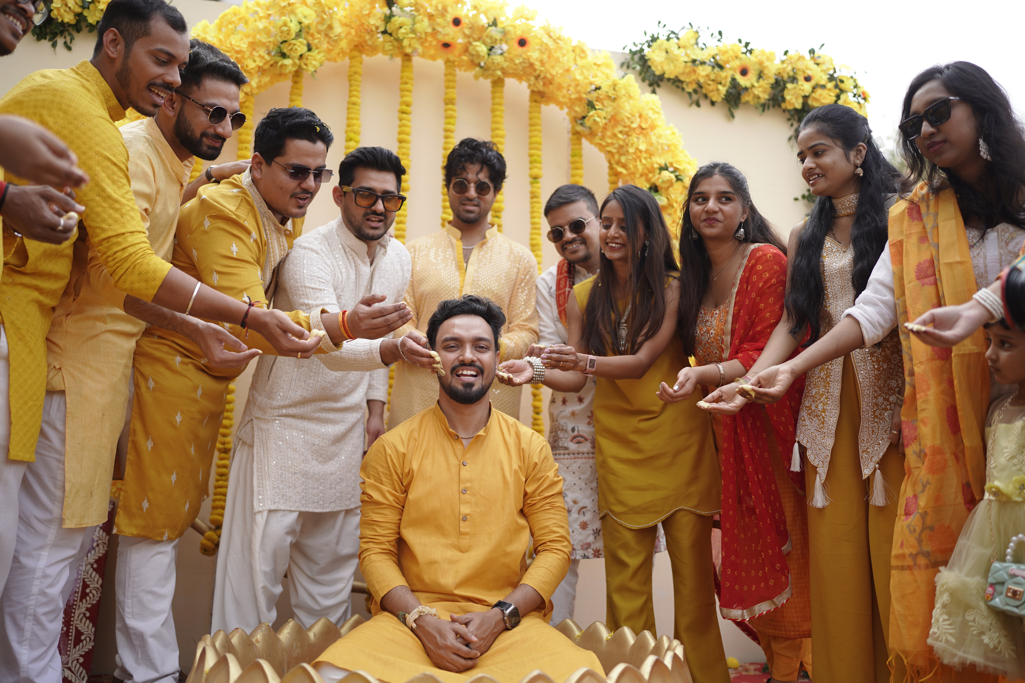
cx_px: 512
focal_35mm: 35
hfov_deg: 54.4
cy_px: 342
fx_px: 996
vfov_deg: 37.9
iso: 100
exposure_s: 1/1250
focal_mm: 35
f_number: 1.4
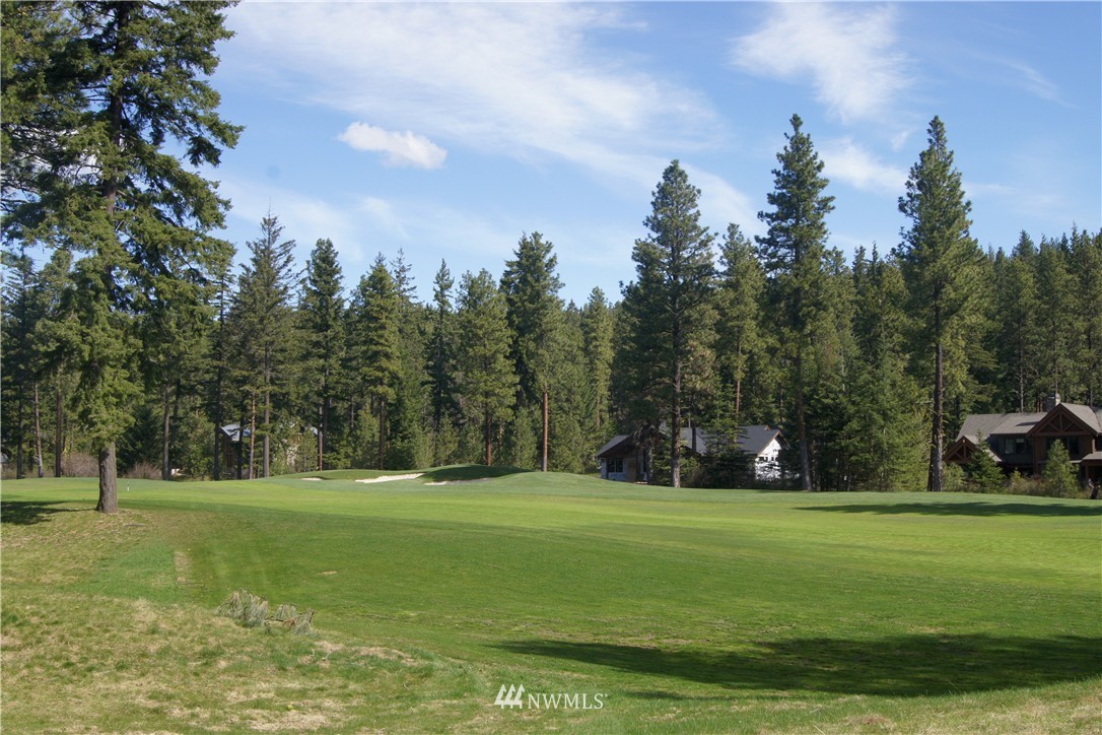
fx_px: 1286
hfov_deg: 46.4
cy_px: 368
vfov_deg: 31.9
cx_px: 551
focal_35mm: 42
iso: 200
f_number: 11
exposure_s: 1/125
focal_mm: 28
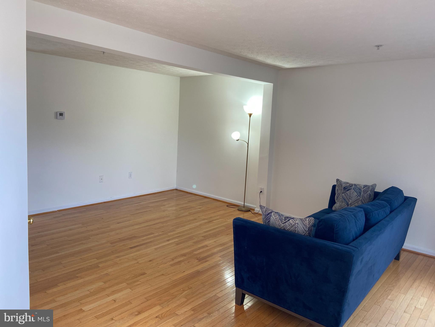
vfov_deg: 53.1
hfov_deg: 67.3
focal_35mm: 26
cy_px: 164
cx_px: 218
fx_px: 327
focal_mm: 4.25
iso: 80
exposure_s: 1/120
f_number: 1.8
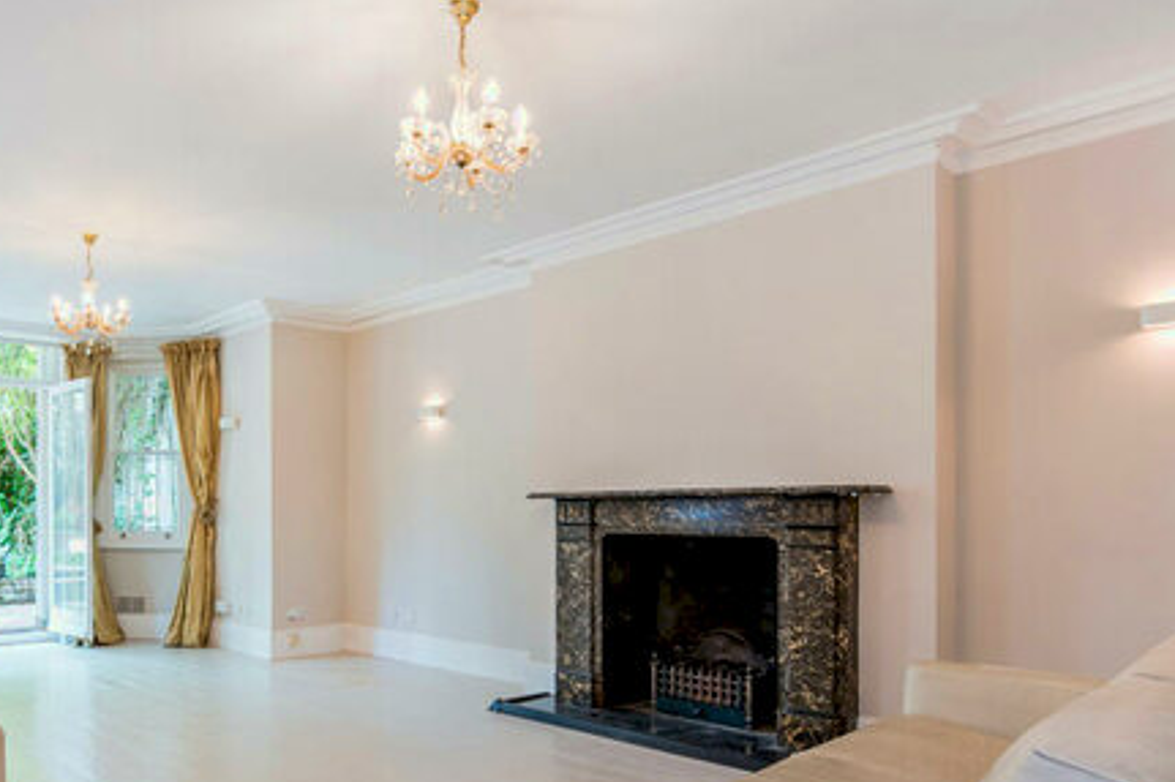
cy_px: 522
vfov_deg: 48.7
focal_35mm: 26
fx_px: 848
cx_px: 346
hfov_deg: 66.5
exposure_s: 1/5
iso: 400
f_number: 8
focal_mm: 16
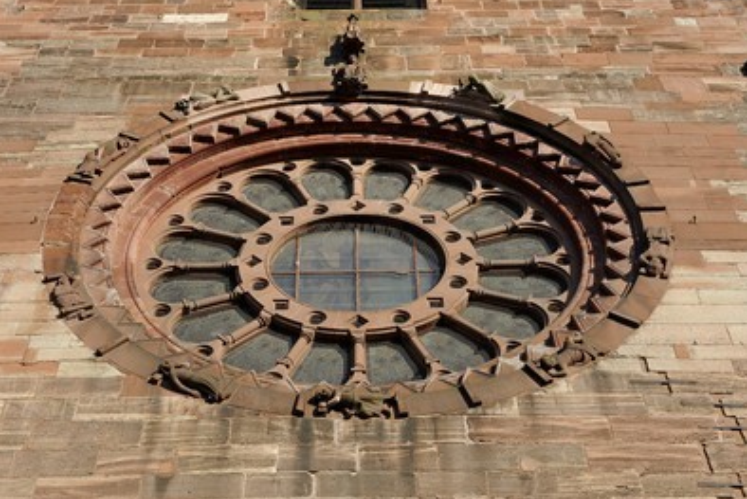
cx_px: 353
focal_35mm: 64
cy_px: 260
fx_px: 1328
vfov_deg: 21.3
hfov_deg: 31.4
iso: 200
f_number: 11
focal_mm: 60
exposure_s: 1/160
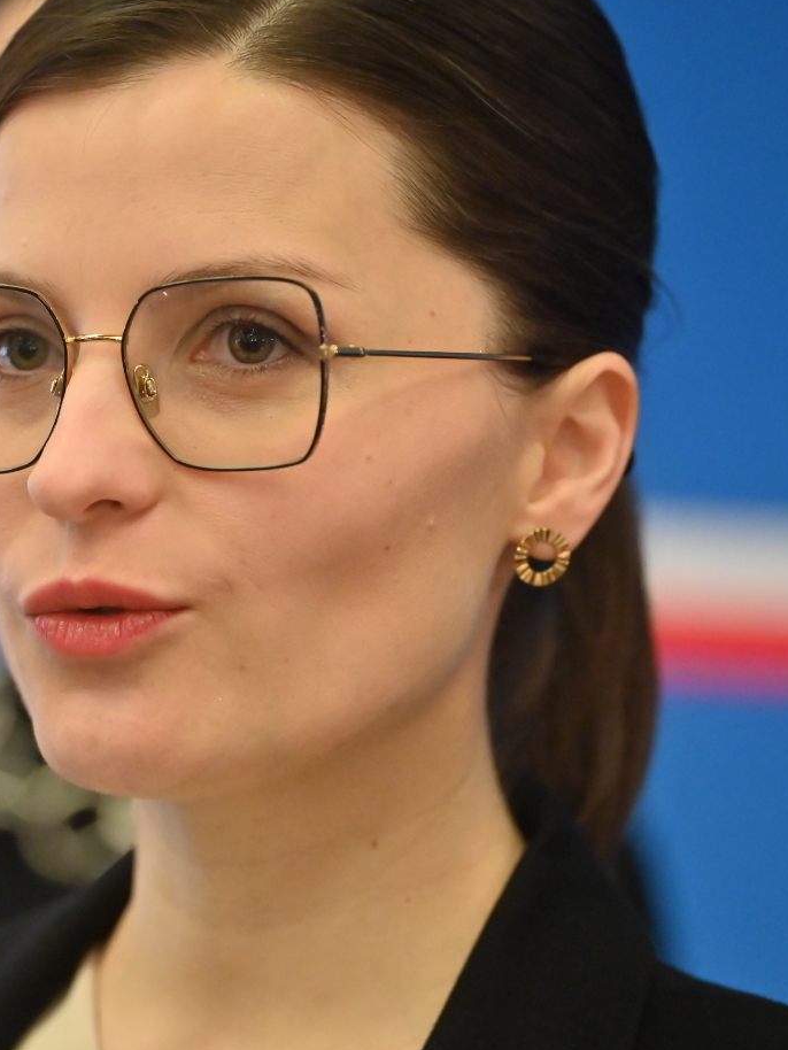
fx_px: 8009
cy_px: 516
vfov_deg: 7.5
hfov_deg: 5.6
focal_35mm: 264
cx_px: 188
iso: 4000
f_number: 2.8
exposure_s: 1/400
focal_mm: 155
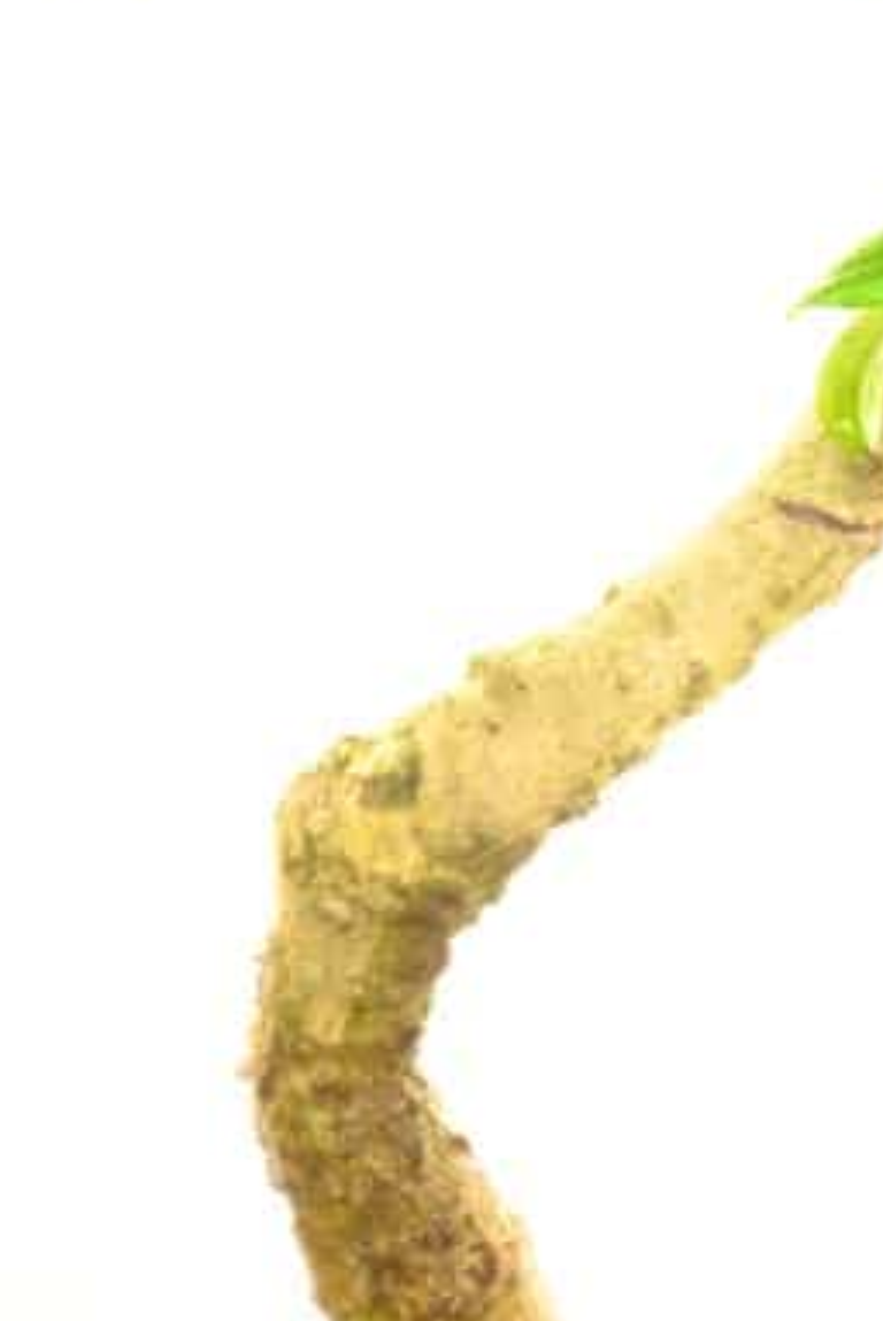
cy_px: 717
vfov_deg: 3.1
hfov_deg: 2.0
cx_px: 245
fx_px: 24788
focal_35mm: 675
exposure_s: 1/30
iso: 5000
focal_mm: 134.5
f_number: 22
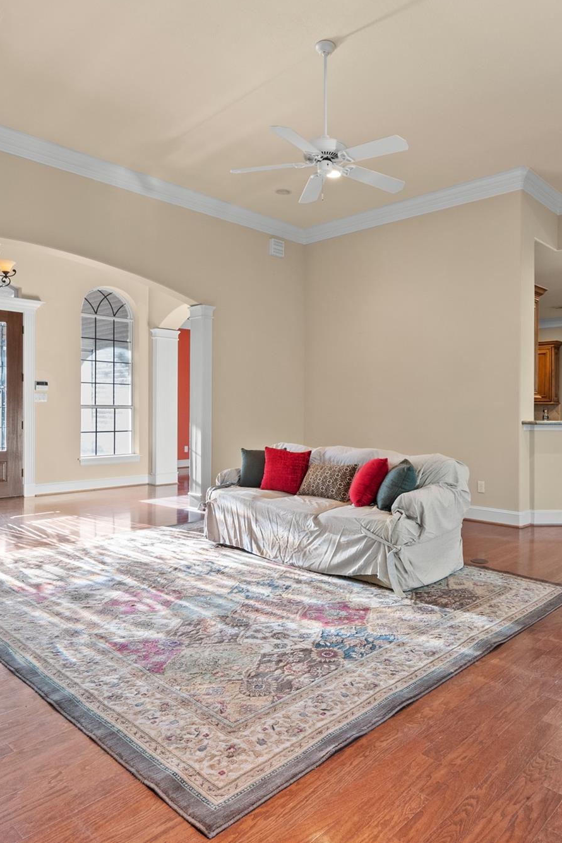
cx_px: 342
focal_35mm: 23
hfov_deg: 54.6
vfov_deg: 76.1
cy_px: 414
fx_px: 539
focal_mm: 10
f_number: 8
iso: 400
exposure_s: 1/3
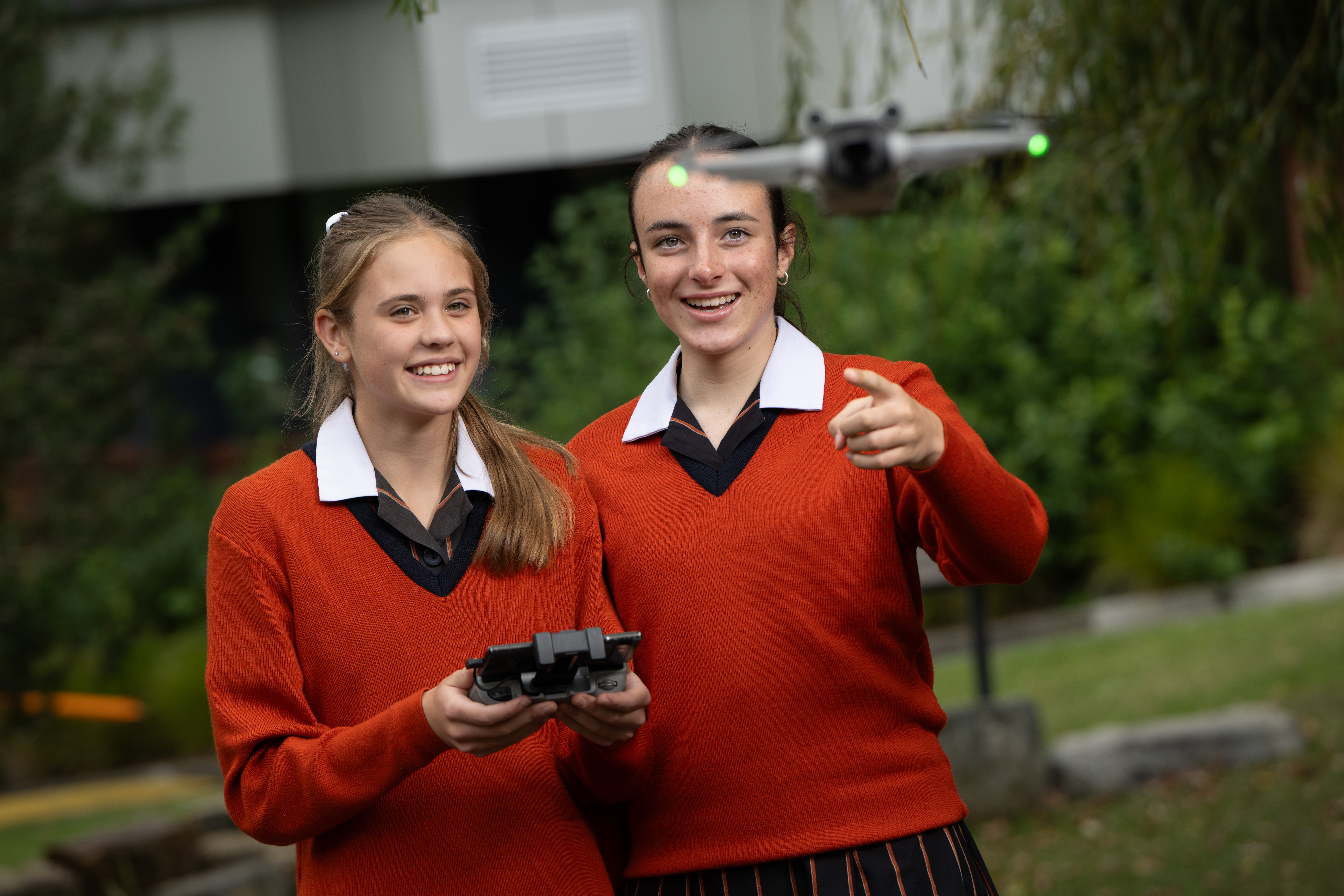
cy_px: 448
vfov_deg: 9.5
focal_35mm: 145
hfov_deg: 14.2
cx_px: 672
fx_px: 5413
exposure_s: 1/200
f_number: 5
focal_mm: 145
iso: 160
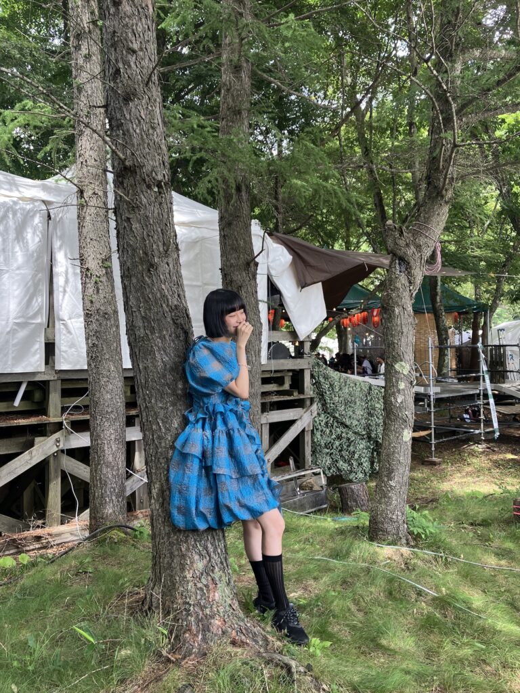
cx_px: 260
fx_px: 561
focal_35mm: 28
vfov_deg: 63.4
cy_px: 346
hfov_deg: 49.7
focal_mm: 3.99
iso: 25
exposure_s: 1/100
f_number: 1.8
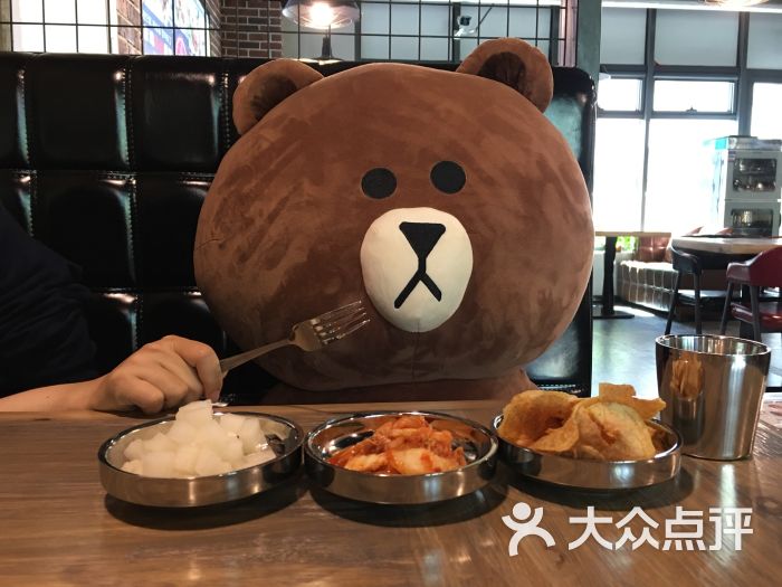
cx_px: 391
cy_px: 294
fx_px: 655
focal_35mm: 29
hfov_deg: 61.7
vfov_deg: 48.2
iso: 80
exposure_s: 1/17
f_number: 2.2
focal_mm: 4.15
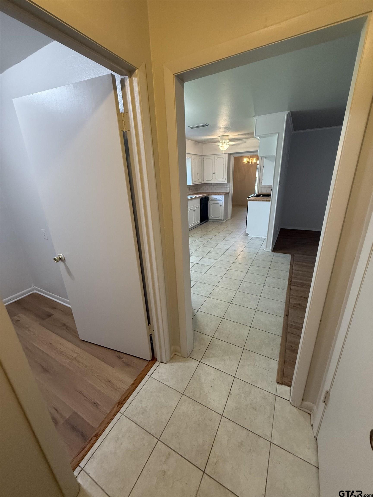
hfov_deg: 85.7
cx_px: 186
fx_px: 201
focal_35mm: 14
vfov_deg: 102.1
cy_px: 248
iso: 400
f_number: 2.2
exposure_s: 1/120
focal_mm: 2.22
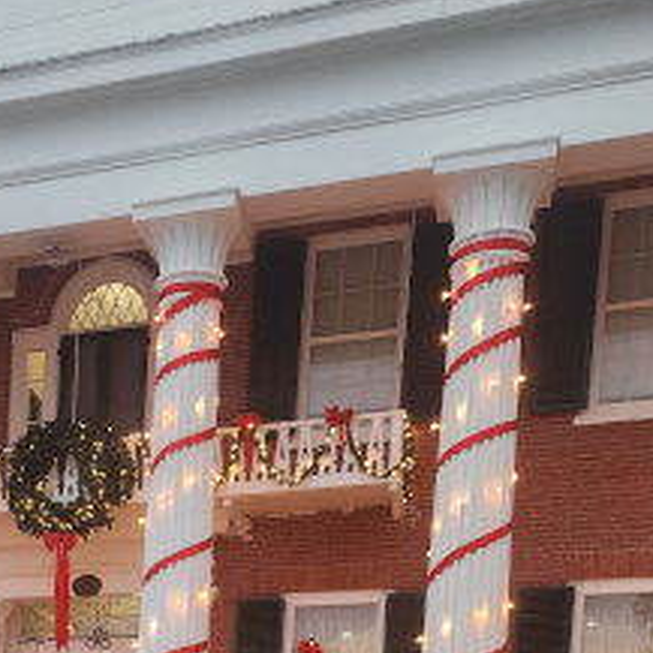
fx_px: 1281
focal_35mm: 60
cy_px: 897
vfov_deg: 24.2
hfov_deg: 26.6
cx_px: -39
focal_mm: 6.4
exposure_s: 1/120
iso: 400
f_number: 1.8
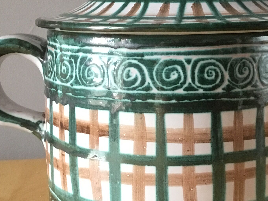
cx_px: 192
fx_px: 573
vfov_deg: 19.9
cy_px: 88
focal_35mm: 74
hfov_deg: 26.1
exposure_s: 1/33
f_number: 2.4
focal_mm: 3.3
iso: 200
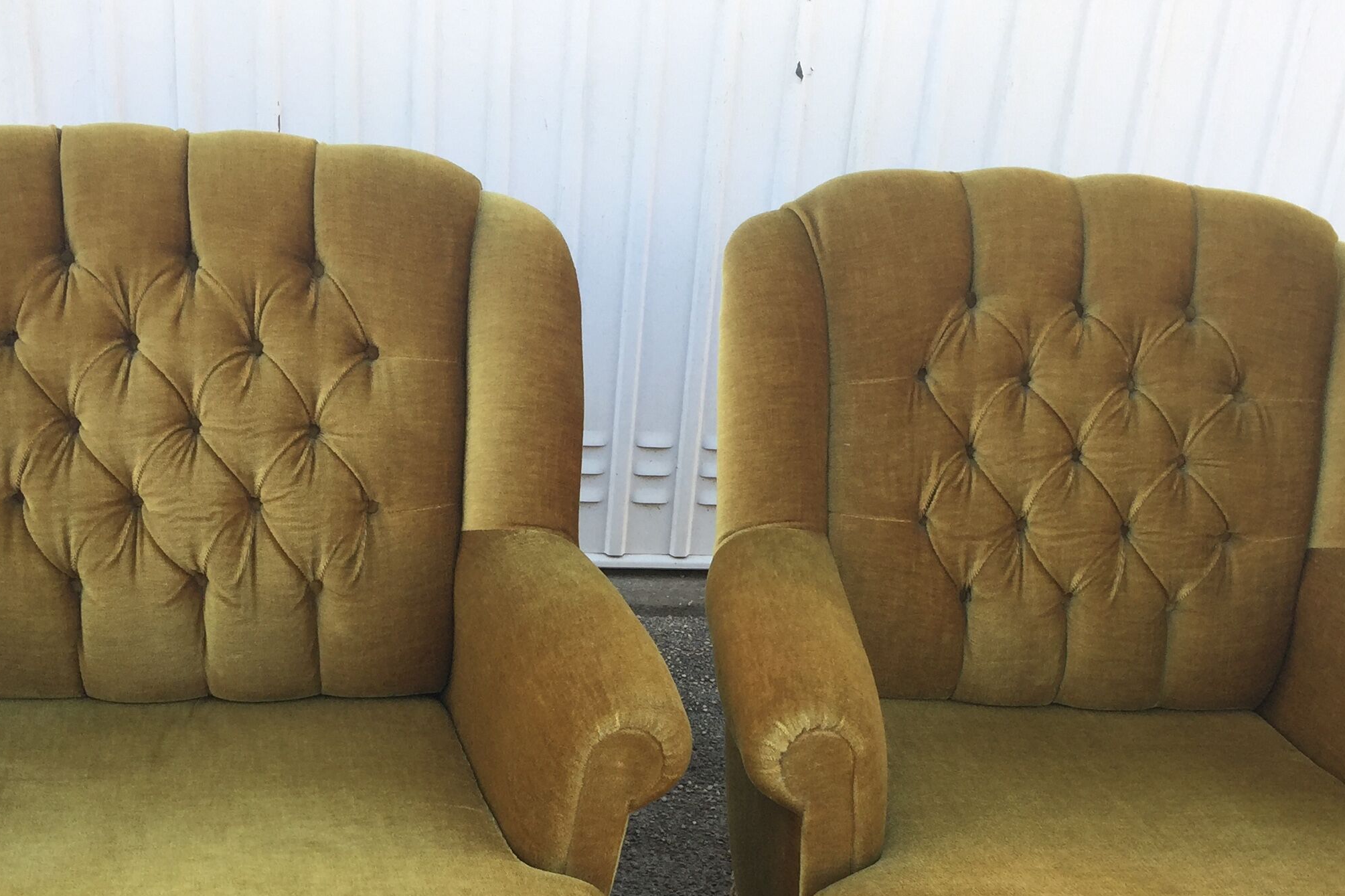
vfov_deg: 26.8
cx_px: 655
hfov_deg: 40.3
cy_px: 765
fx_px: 1830
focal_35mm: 49
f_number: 2.2
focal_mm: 4.15
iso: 32
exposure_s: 1/247
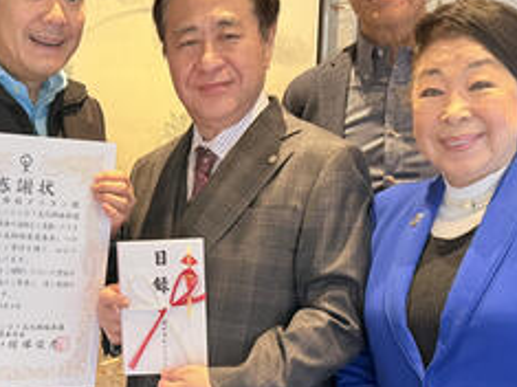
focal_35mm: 51
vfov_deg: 28.4
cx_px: 121
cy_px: 247
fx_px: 761
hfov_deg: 36.5
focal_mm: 6.76
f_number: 1.78
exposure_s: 1/50
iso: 250
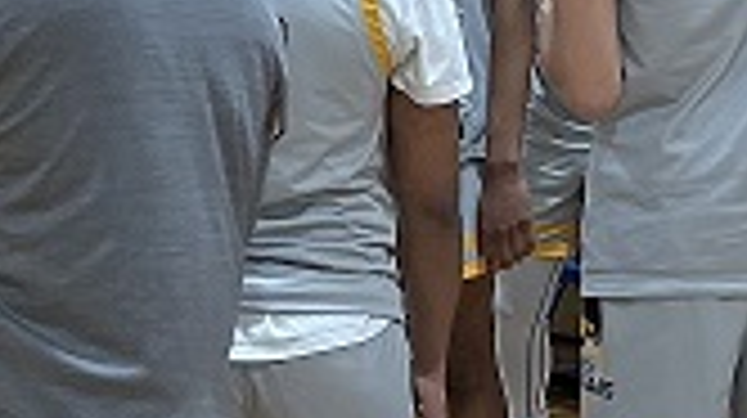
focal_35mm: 172
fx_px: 3404
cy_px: 503
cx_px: 540
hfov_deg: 12.5
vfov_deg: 7.0
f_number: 1.6
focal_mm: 4.2
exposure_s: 1/120
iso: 100
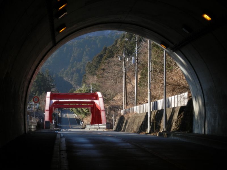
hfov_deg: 17.0
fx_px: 761
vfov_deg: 12.8
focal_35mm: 116
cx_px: 114
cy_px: 85
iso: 80
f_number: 5.2
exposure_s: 1/160
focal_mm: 20.9
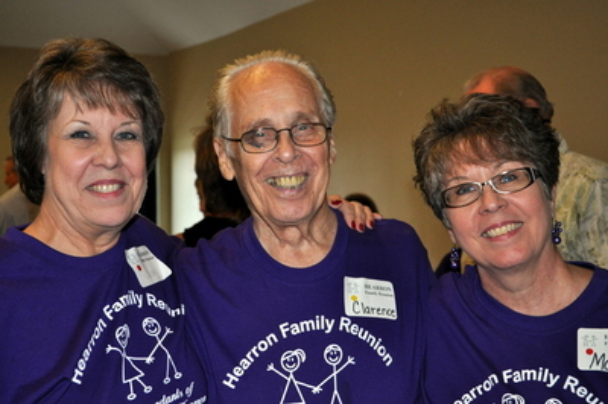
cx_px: 304
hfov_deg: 36.9
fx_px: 911
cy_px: 202
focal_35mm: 54
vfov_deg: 25.0
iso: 800
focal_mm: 36
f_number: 5
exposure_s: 1/60
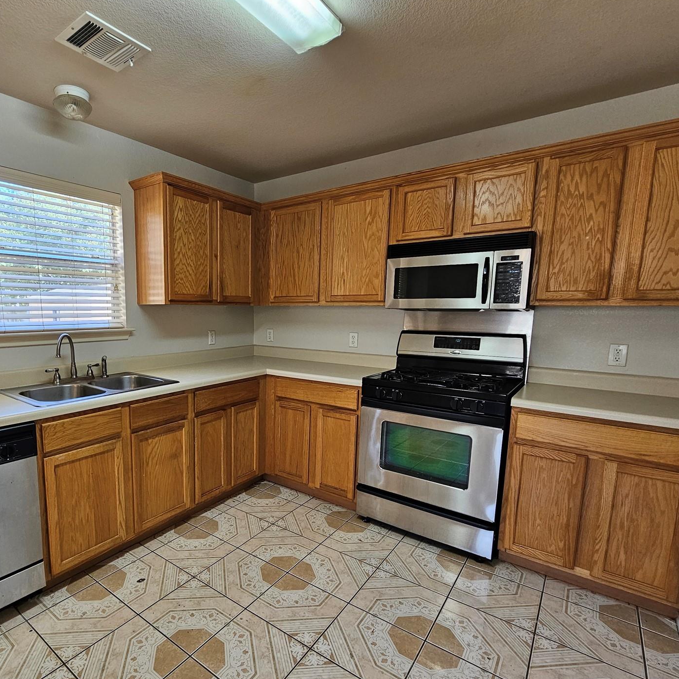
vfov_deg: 83.7
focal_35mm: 17
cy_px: 371
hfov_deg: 81.8
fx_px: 377
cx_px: 241
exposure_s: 1/60
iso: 100
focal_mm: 2.2
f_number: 2.2
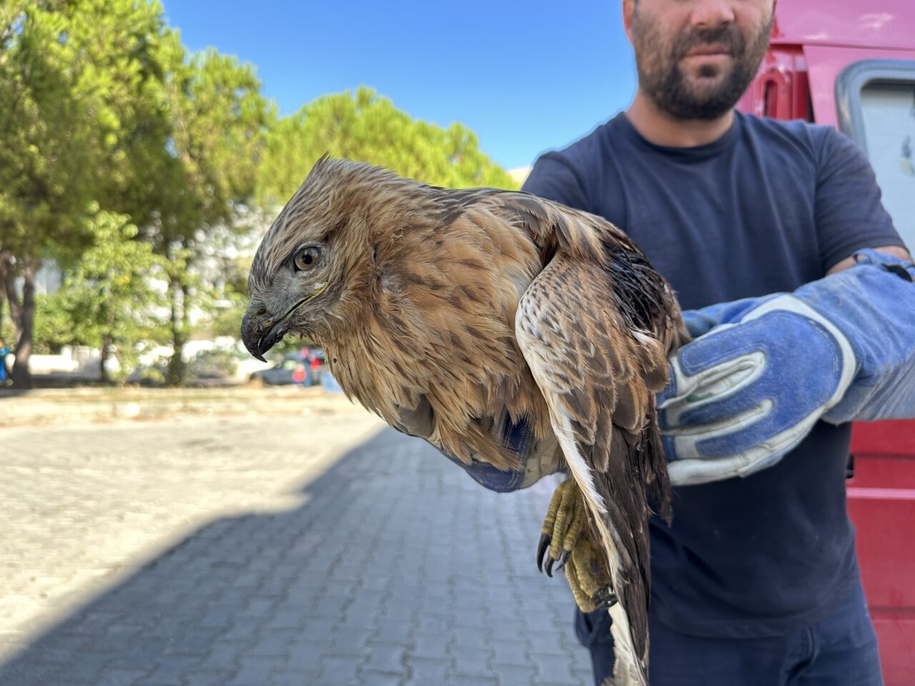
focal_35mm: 24
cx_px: 458
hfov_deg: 71.6
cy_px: 343
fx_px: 634
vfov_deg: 56.8
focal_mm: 6.86
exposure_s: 1/396
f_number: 1.78
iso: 80
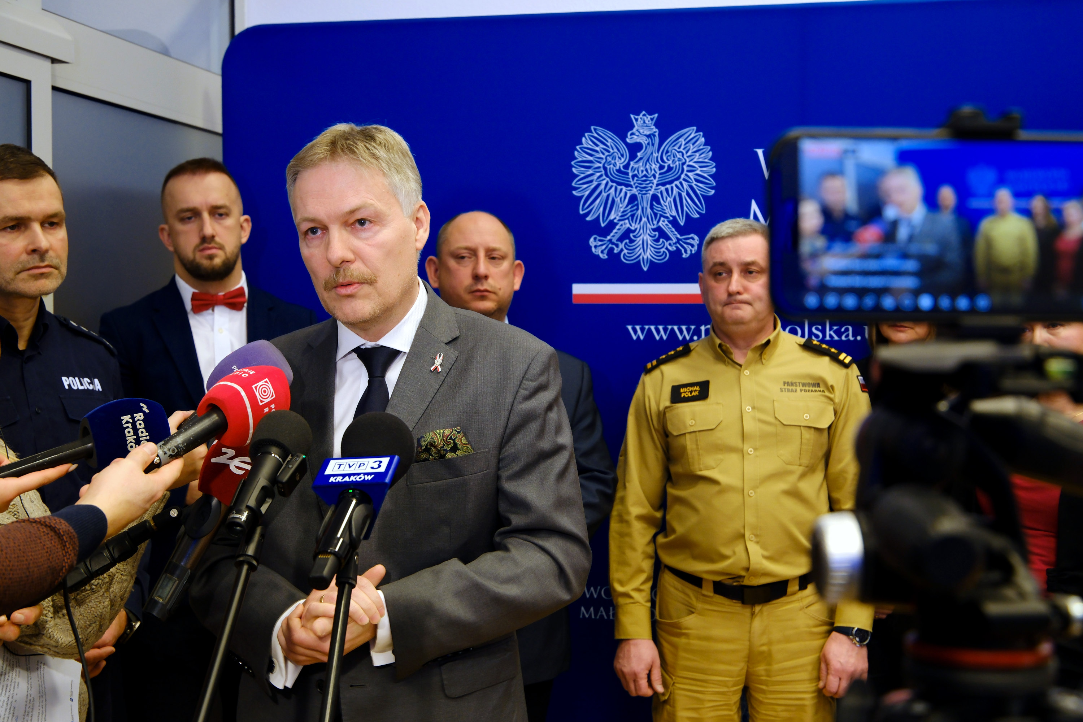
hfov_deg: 44.5
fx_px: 1324
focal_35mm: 44
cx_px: 542
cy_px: 361
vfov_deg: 30.5
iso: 800
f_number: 4
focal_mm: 29.3
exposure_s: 1/40
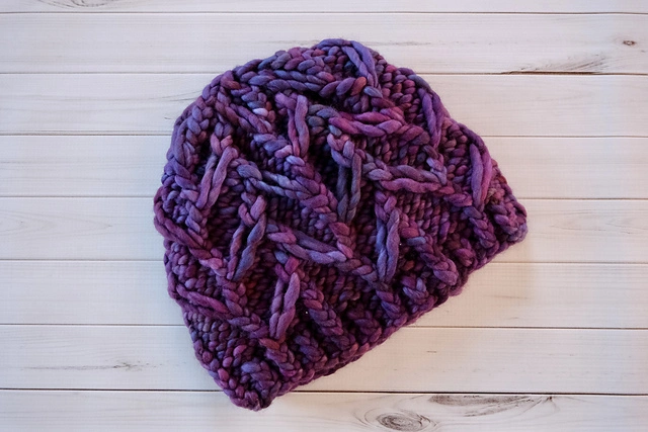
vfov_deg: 40.0
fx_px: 594
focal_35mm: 33
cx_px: 324
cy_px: 216
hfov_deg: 57.2
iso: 2000
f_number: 4
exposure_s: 1/100
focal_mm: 22.3
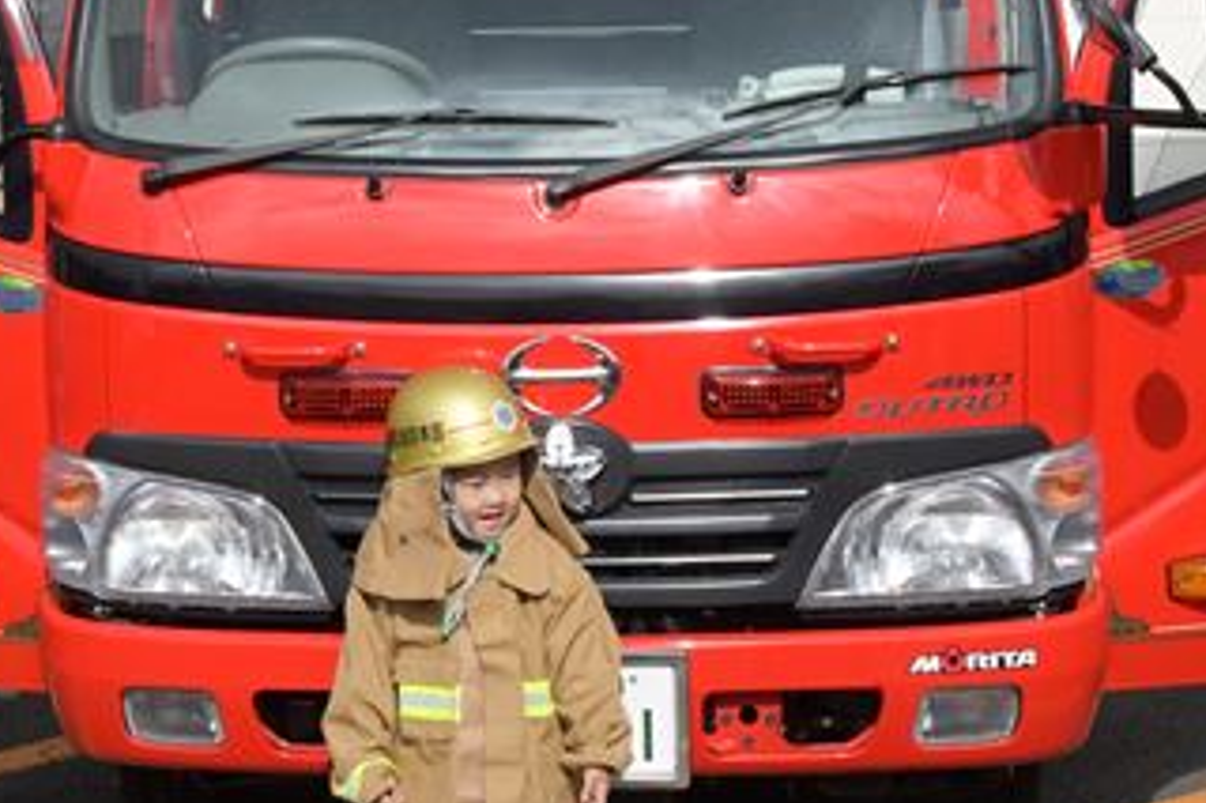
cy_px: 217
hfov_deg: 22.8
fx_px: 2980
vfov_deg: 15.3
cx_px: 464
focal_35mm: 89
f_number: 22
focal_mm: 38
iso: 4000
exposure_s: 1/2000
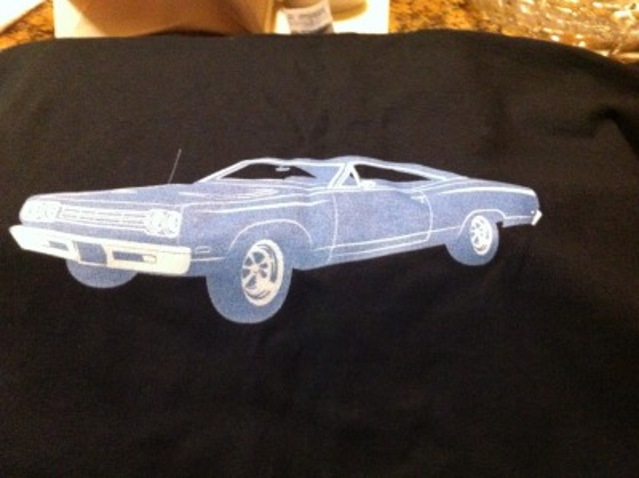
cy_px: 239
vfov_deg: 40.6
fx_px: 645
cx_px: 320
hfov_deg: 52.7
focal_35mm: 35
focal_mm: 3.9
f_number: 2.8
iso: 1000
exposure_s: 1/15
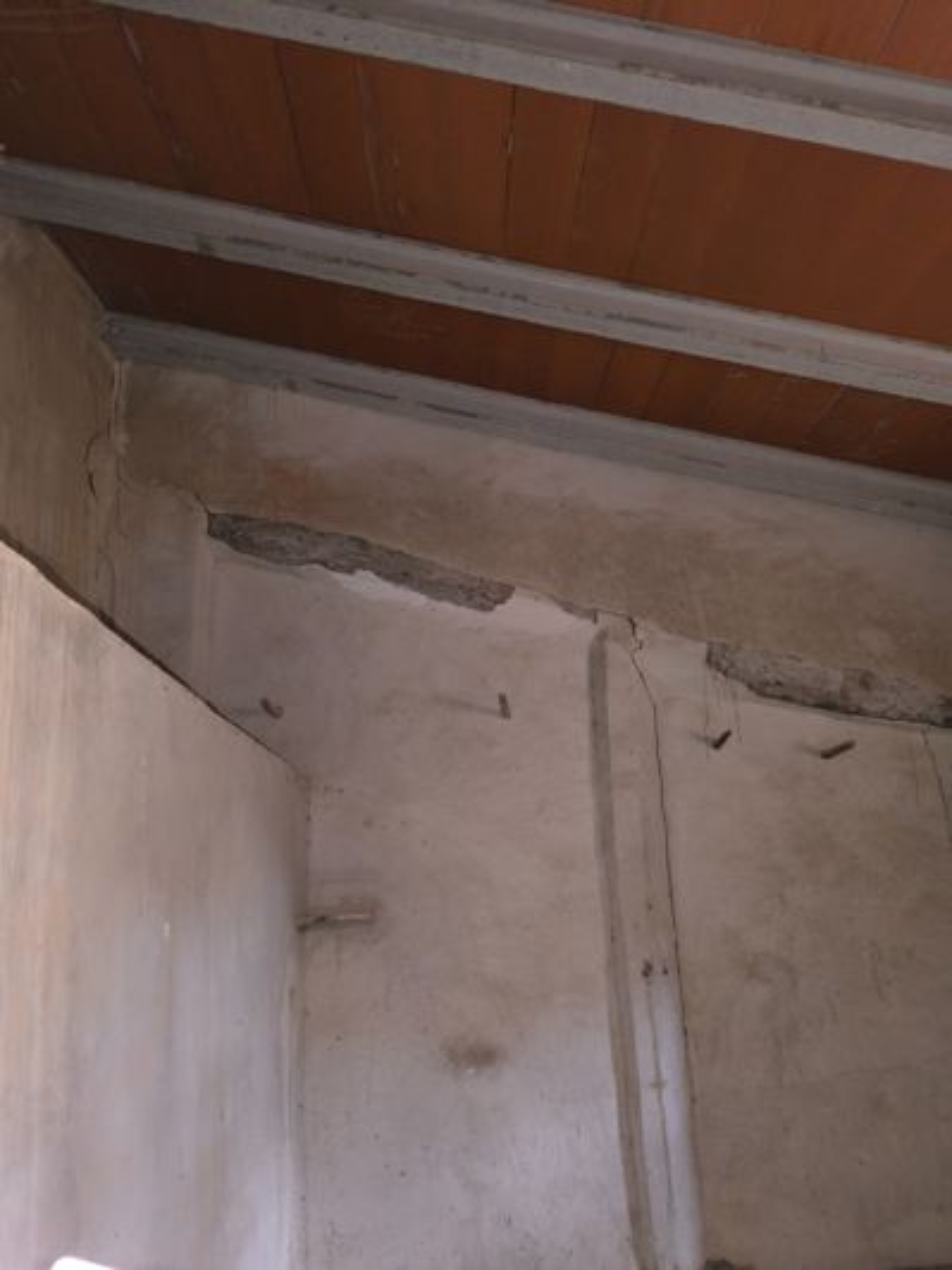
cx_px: 476
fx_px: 843
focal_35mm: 23
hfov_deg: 58.9
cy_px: 635
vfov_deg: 73.9
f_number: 1.65
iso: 2000
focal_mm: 6.14
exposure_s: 1/25
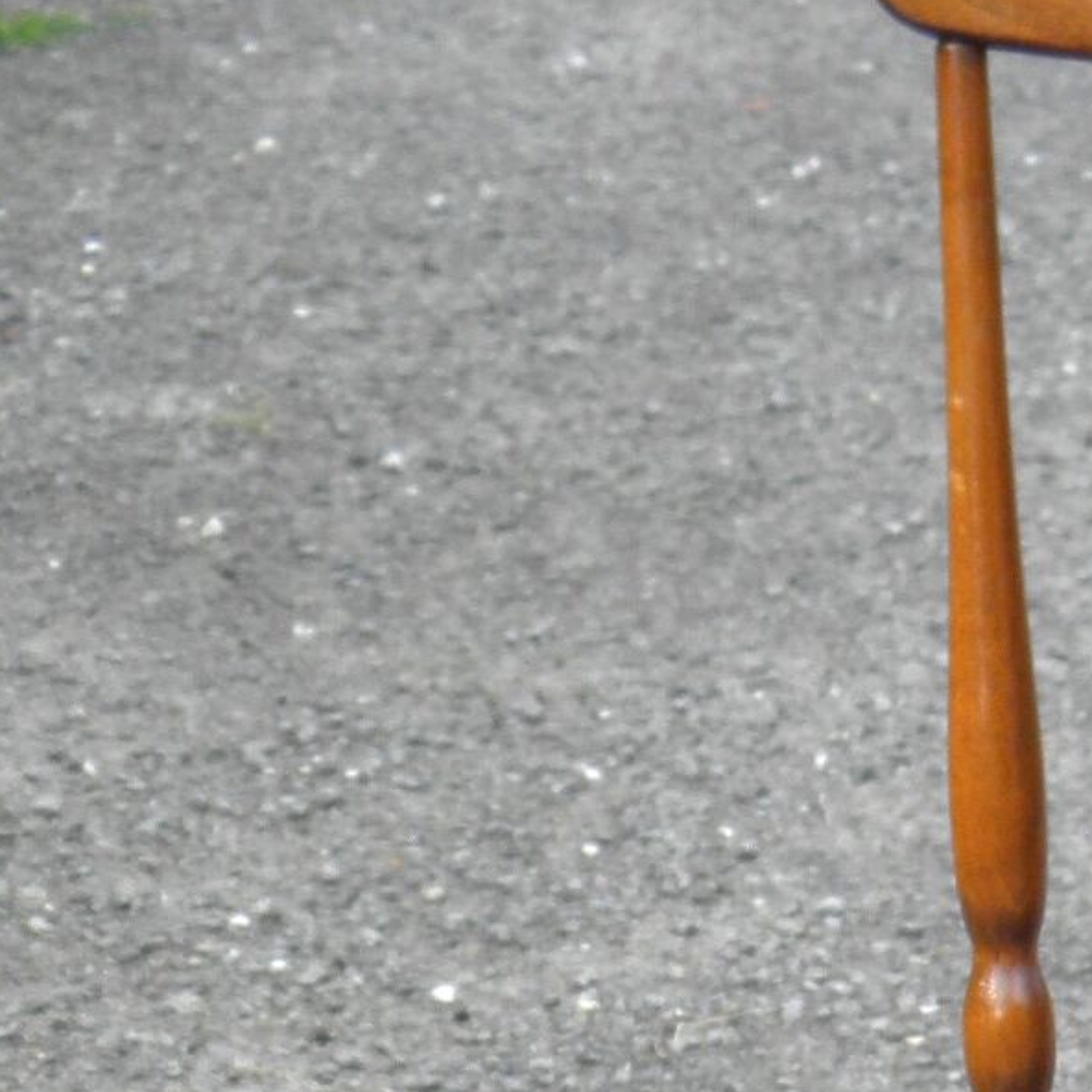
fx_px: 6817
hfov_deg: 9.1
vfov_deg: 8.8
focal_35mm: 191
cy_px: 1911
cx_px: 1230
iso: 100
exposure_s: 1/80
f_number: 4
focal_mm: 9.1
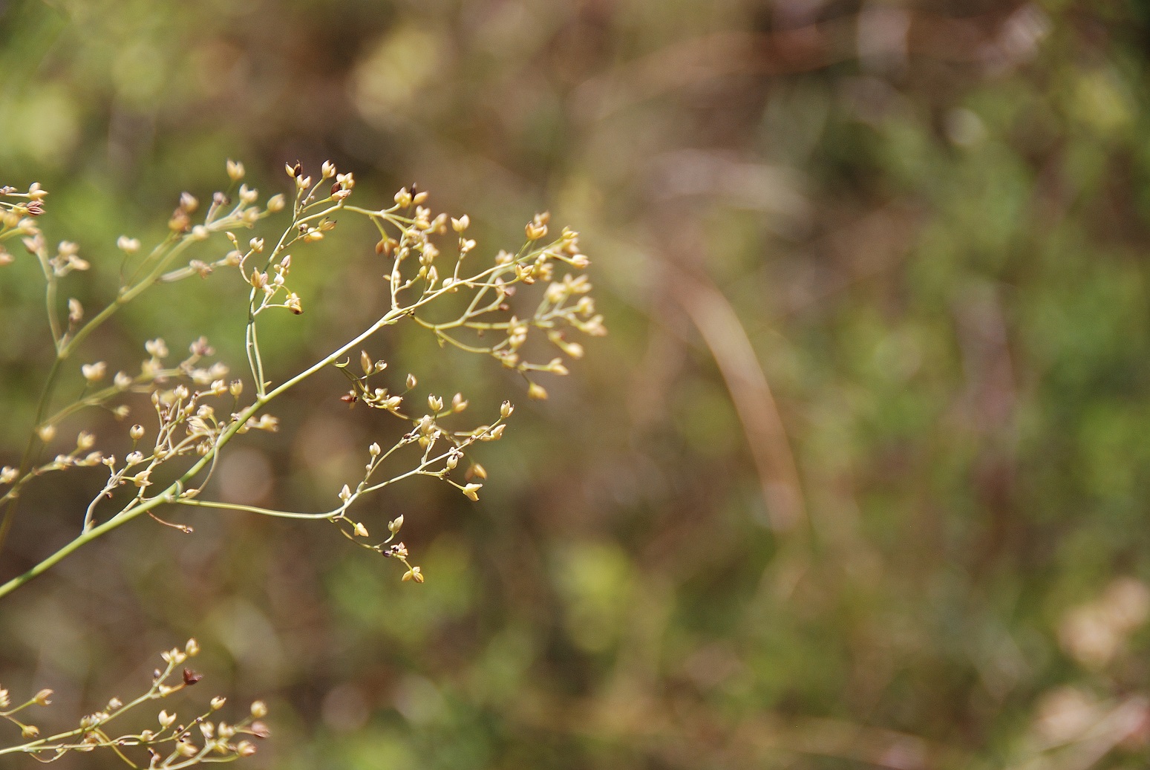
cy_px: 385
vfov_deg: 9.7
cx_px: 575
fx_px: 4558
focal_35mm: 142
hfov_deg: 14.4
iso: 180
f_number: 5.6
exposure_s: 1/500
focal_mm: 95
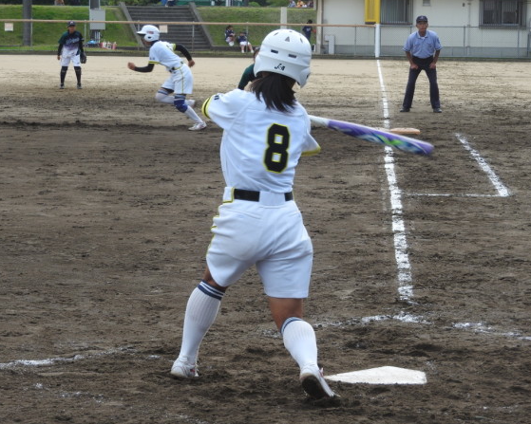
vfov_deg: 11.8
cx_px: 252
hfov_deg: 14.7
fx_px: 2058
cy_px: 212
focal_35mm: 131
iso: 100
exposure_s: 1/250
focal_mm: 22.4
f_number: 5
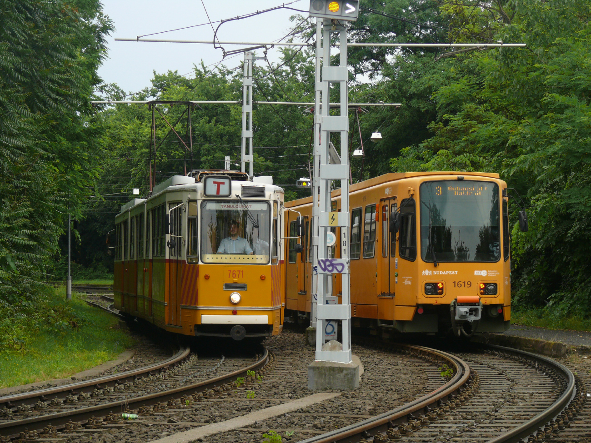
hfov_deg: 16.1
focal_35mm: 122
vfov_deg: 12.1
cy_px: 222
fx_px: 2083
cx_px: 296
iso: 100
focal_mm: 25.8
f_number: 4
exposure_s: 1/320
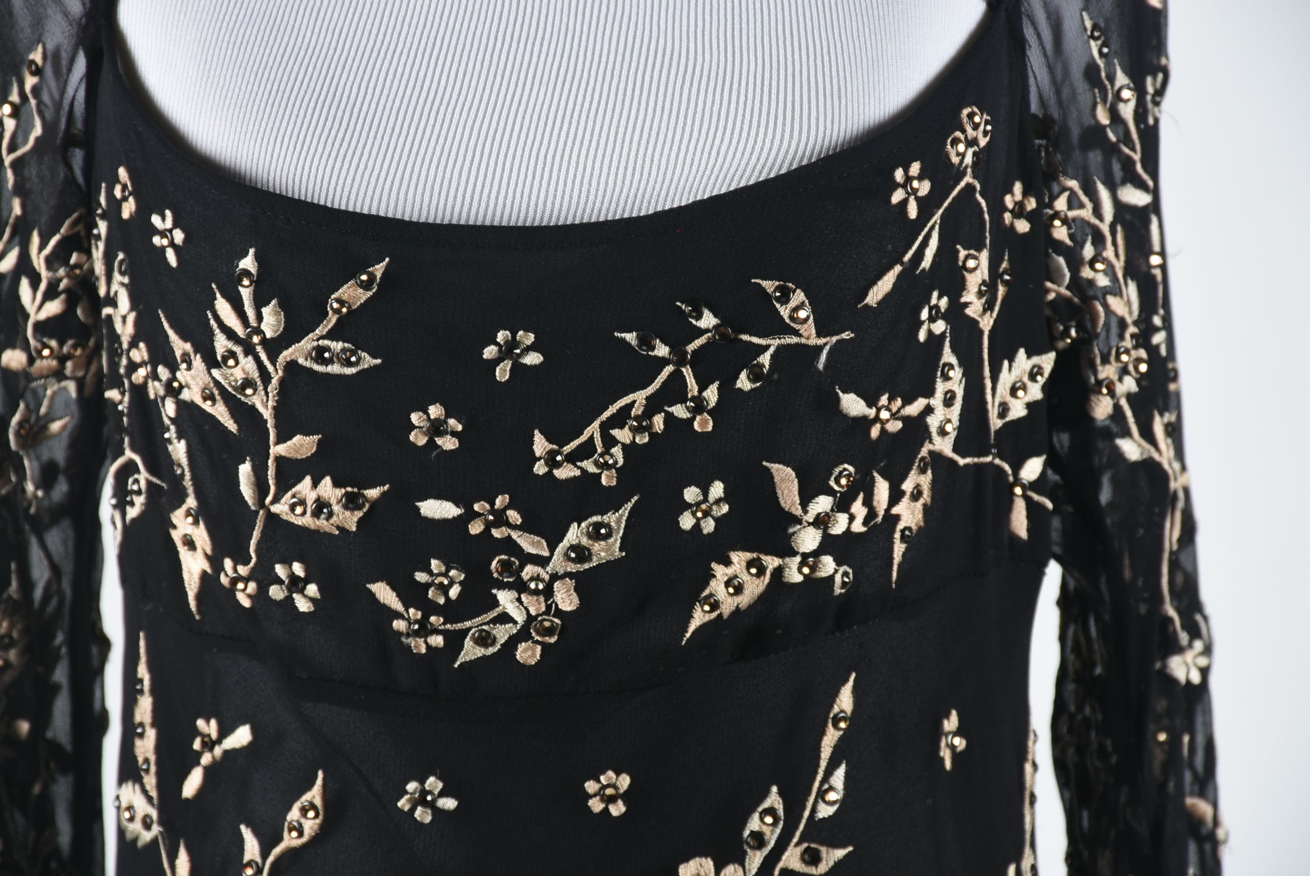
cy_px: 438
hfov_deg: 9.8
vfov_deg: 6.6
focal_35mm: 210
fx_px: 7647
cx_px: 655
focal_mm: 140
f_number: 9
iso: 200
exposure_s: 1/125
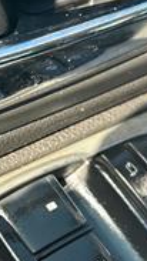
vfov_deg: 21.5
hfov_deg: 12.1
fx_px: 686
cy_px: 151
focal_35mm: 99
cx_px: 7
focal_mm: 5.7
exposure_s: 1/273
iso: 40
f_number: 1.5
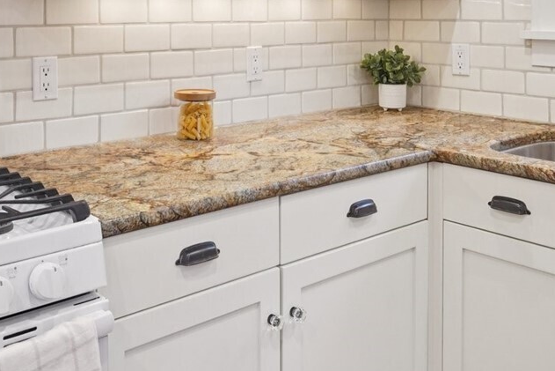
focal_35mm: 43
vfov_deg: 29.5
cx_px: 213
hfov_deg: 45.1
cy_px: 18
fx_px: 663
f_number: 8
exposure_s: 1/50
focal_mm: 16
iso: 1600
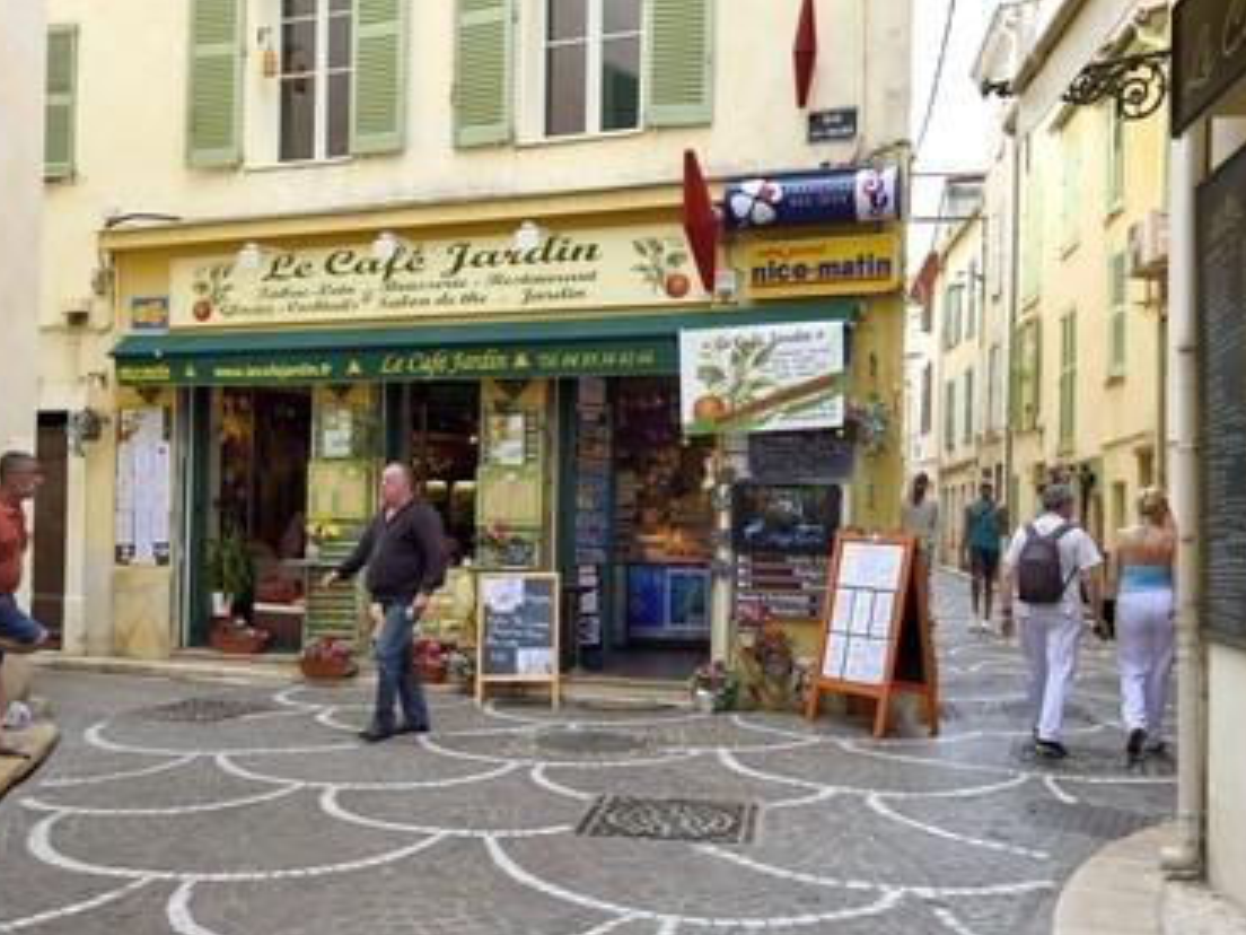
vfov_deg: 41.8
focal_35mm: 34
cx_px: 609
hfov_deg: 54.0
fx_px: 1224
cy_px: 471
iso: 400
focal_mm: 31
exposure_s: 1/160
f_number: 8
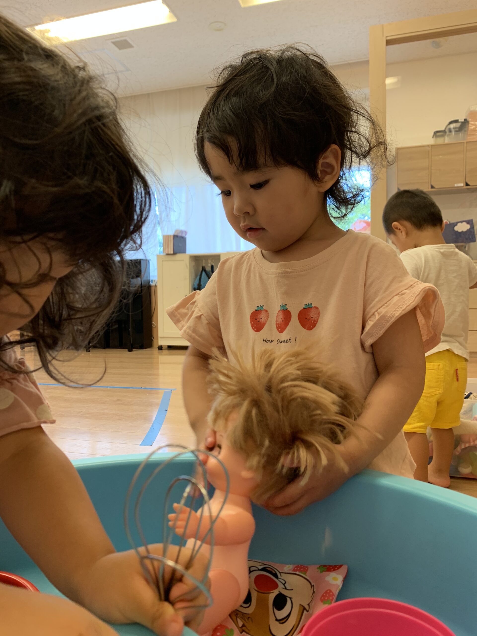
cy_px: 318
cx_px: 238
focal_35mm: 26
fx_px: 478
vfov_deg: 67.3
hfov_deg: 53.1
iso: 50
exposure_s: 1/50
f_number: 1.8
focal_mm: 4.25
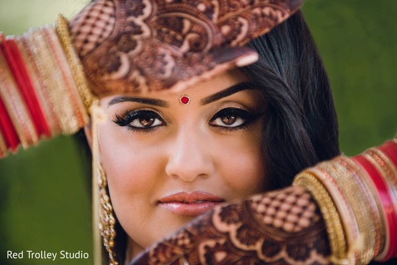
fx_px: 2207
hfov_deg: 10.3
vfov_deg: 6.9
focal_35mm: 200
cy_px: 132
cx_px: 198
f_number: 2.8
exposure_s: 1/400
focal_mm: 200
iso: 400
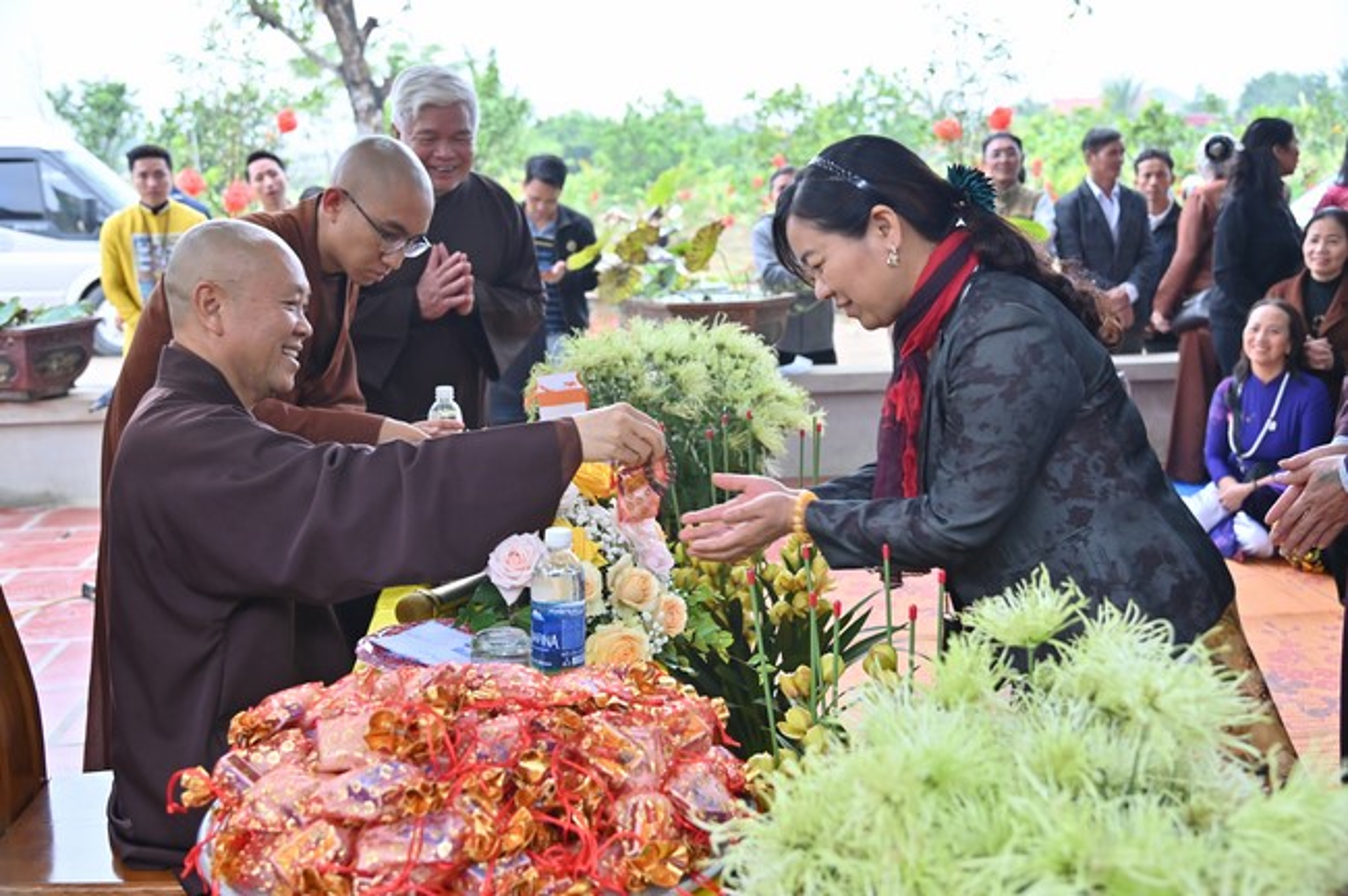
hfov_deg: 50.7
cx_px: 674
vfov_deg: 35.0
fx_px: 1421
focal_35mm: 38
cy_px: 448
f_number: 4.5
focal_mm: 38
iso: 640
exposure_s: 1/100
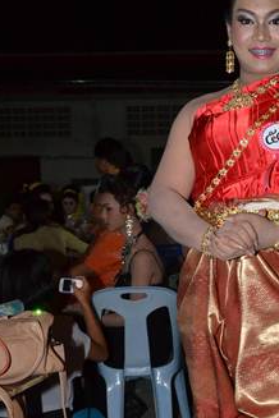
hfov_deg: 20.2
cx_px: 280
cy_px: 297
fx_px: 756
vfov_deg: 30.6
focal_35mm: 65
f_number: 5
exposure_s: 1/100
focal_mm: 21
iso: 1600
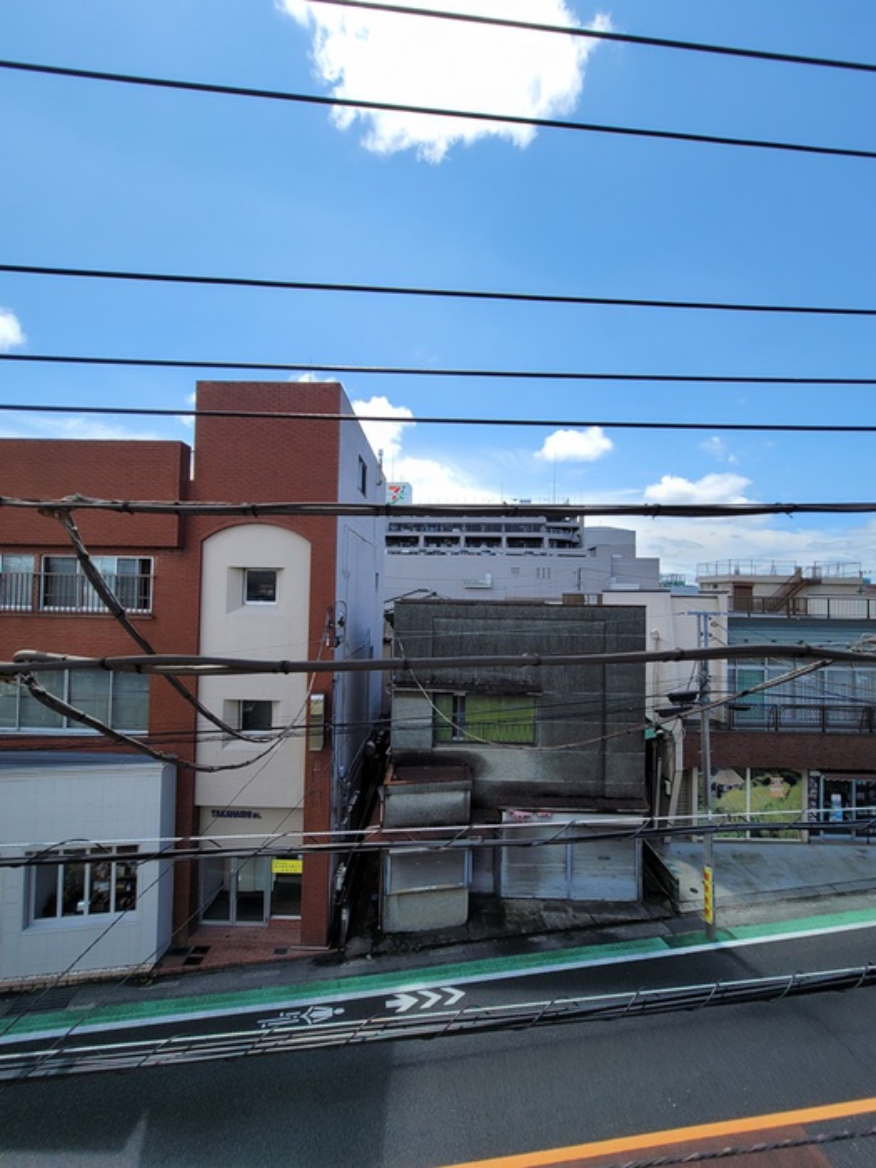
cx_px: 438
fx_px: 439
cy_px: 584
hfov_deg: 89.9
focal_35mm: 13
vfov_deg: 106.2
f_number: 2.2
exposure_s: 1/1628
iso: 64
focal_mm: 2.2
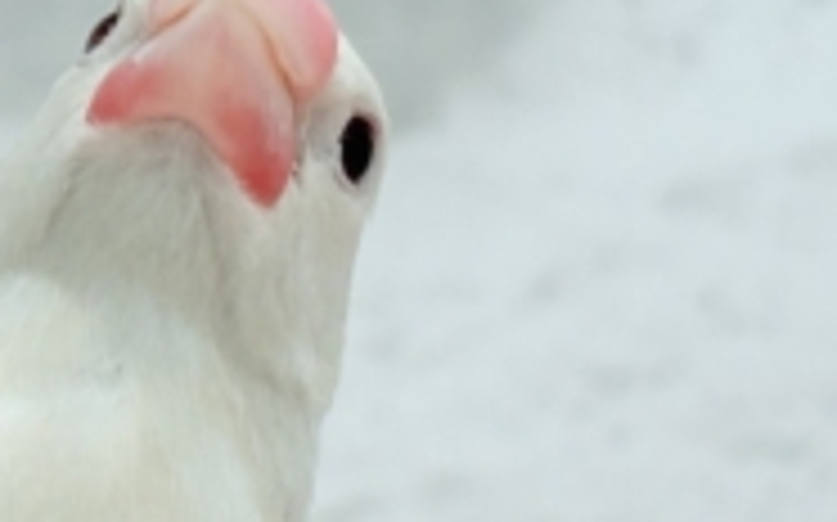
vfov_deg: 6.9
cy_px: 522
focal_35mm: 190
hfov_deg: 11.0
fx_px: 4331
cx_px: 63
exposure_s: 1/50
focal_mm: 5.96
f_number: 1.6
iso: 32
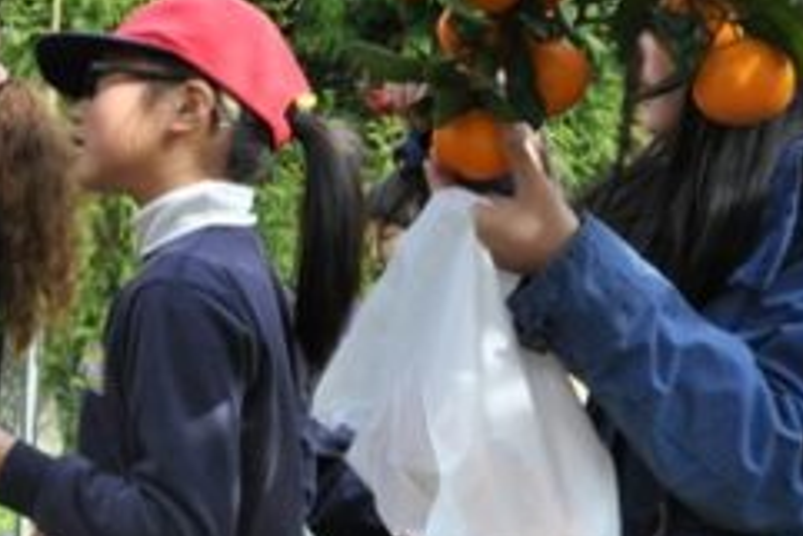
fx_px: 1562
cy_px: 128
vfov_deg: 19.3
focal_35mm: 70
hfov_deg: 26.7
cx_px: -65
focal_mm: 18
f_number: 14
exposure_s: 1/200
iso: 800
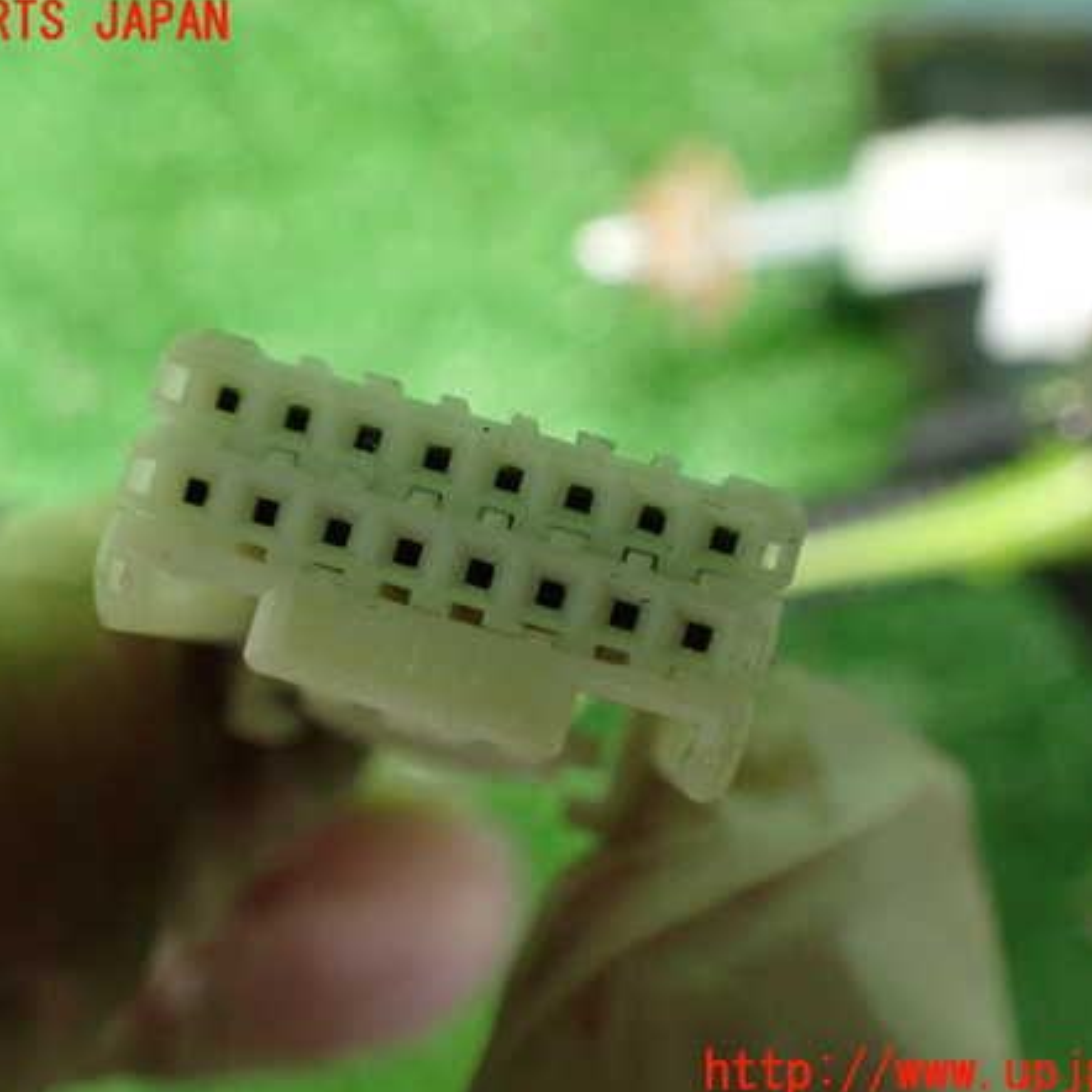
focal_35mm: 36
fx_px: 1285
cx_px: 521
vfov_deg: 46.0
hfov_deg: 46.0
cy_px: 548
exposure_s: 1/30
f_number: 2.3
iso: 800
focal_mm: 5.4
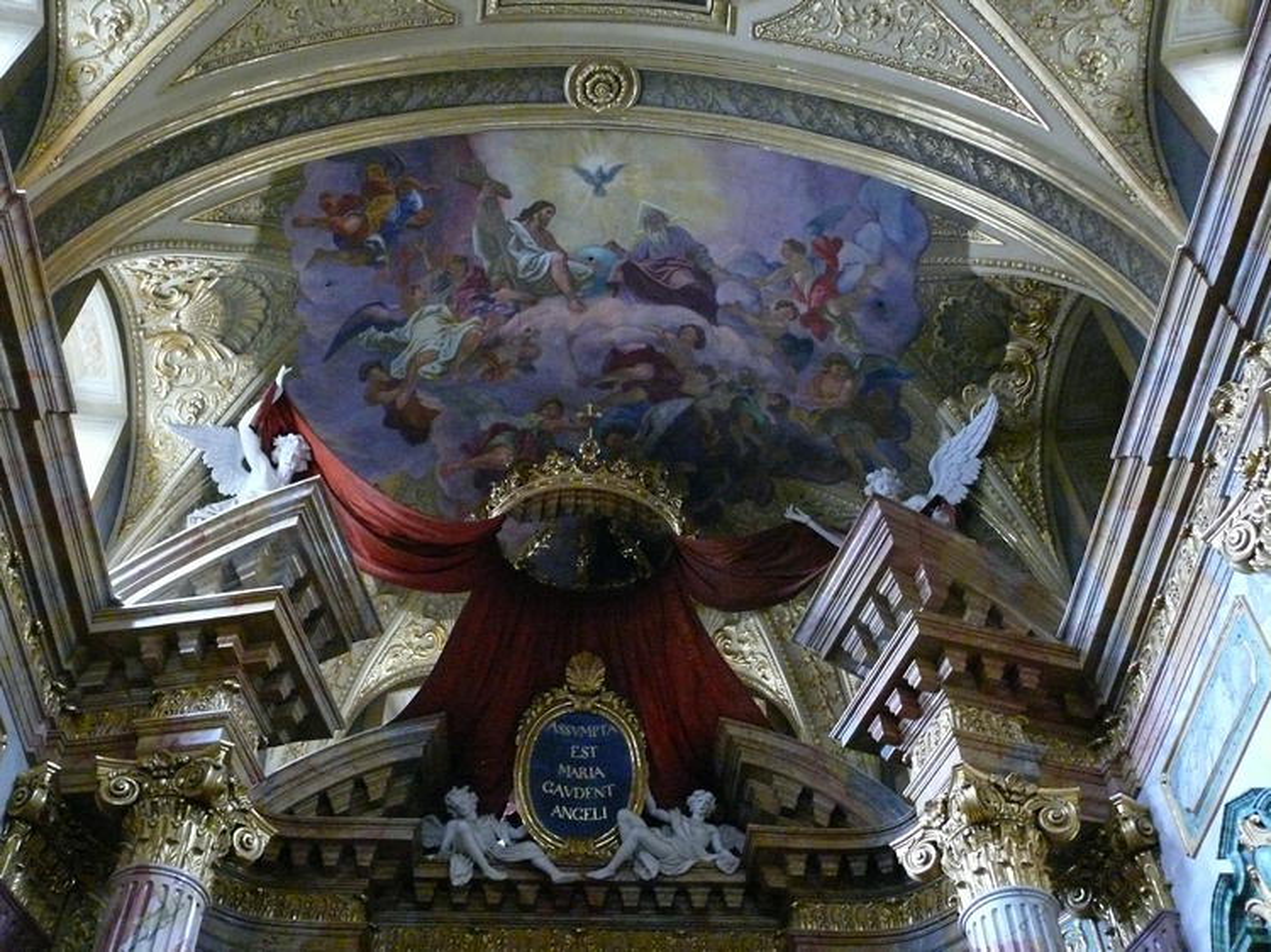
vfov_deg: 36.8
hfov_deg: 47.9
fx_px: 1432
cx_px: 636
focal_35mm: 39
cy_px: 476
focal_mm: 8.3
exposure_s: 1/15
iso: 800
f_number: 2.8
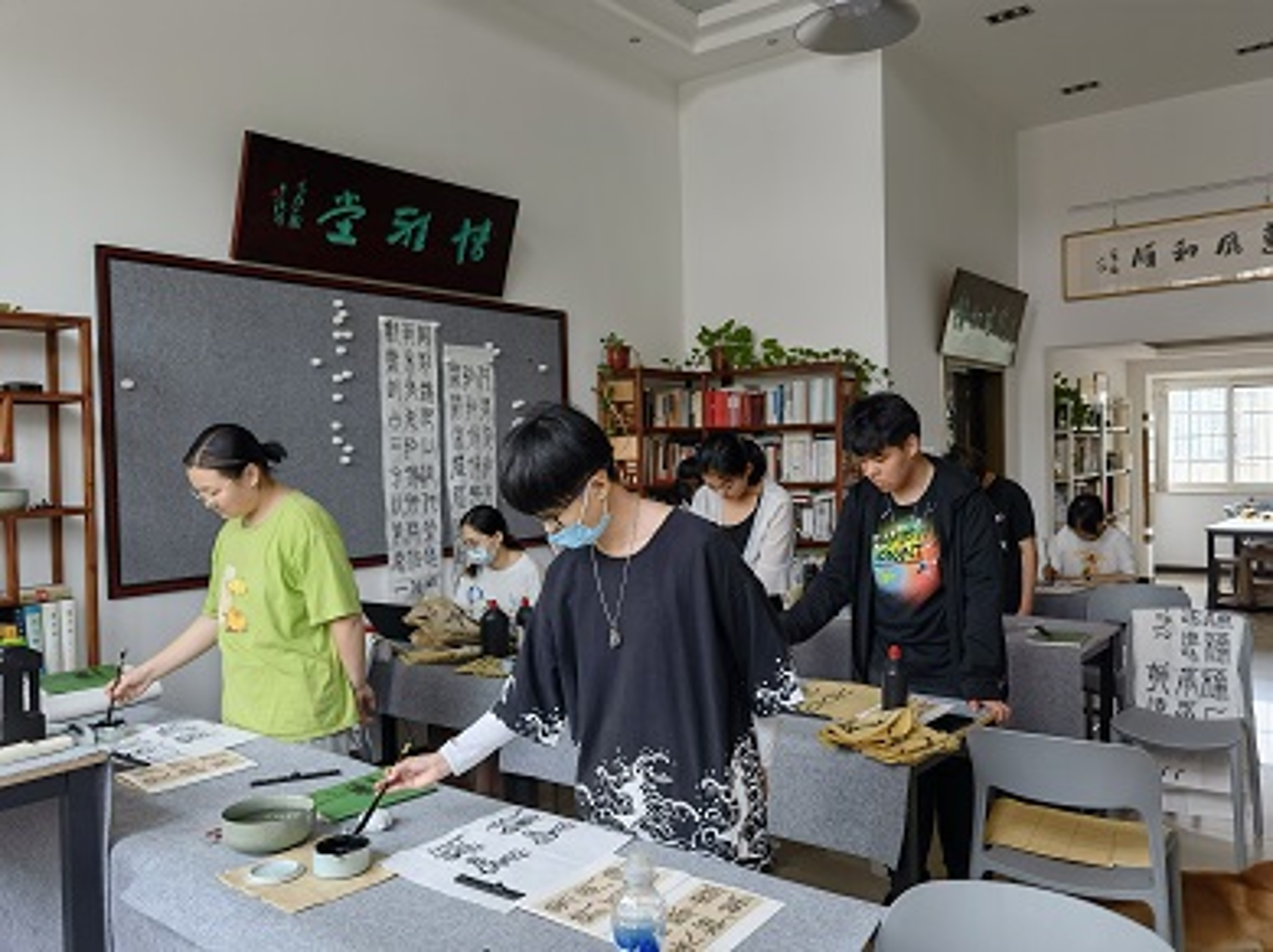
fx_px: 992
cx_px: 636
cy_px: 476
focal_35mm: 27
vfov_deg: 51.3
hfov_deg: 65.4
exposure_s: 1/100
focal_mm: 6.67
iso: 64
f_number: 1.9
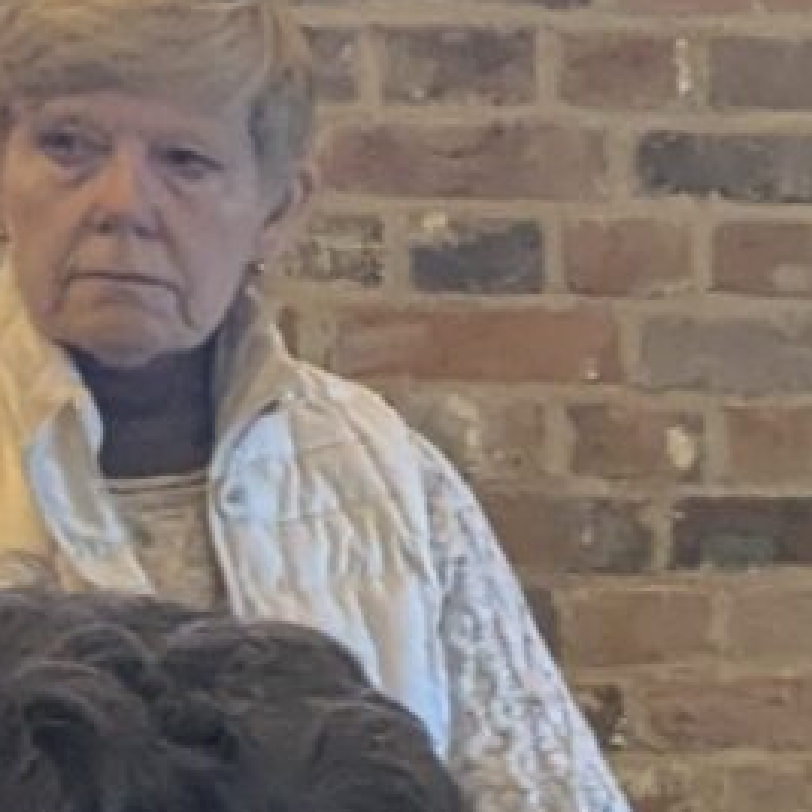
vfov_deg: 7.6
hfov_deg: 7.3
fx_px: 6051
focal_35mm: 228
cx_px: 1718
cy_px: 930
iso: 374
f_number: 1.73
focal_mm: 4.38
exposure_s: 1/99.9
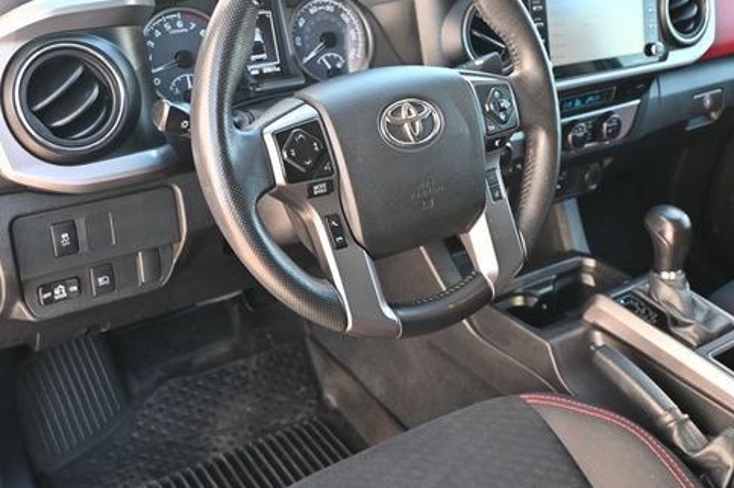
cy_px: 203
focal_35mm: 42
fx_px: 849
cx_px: 399
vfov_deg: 32.0
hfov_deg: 46.7
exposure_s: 1/125
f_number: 4
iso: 900
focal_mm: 21
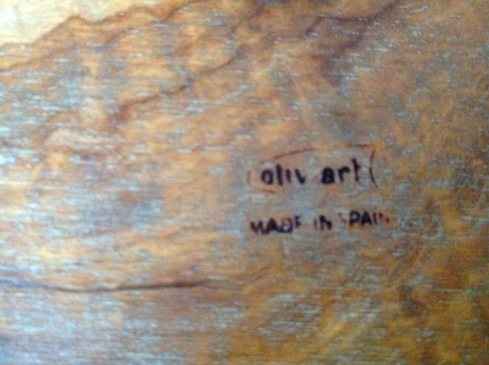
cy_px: 182
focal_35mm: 35
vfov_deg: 40.6
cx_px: 244
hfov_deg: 52.7
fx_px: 494
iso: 800
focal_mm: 4.28
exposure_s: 1/15
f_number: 2.4
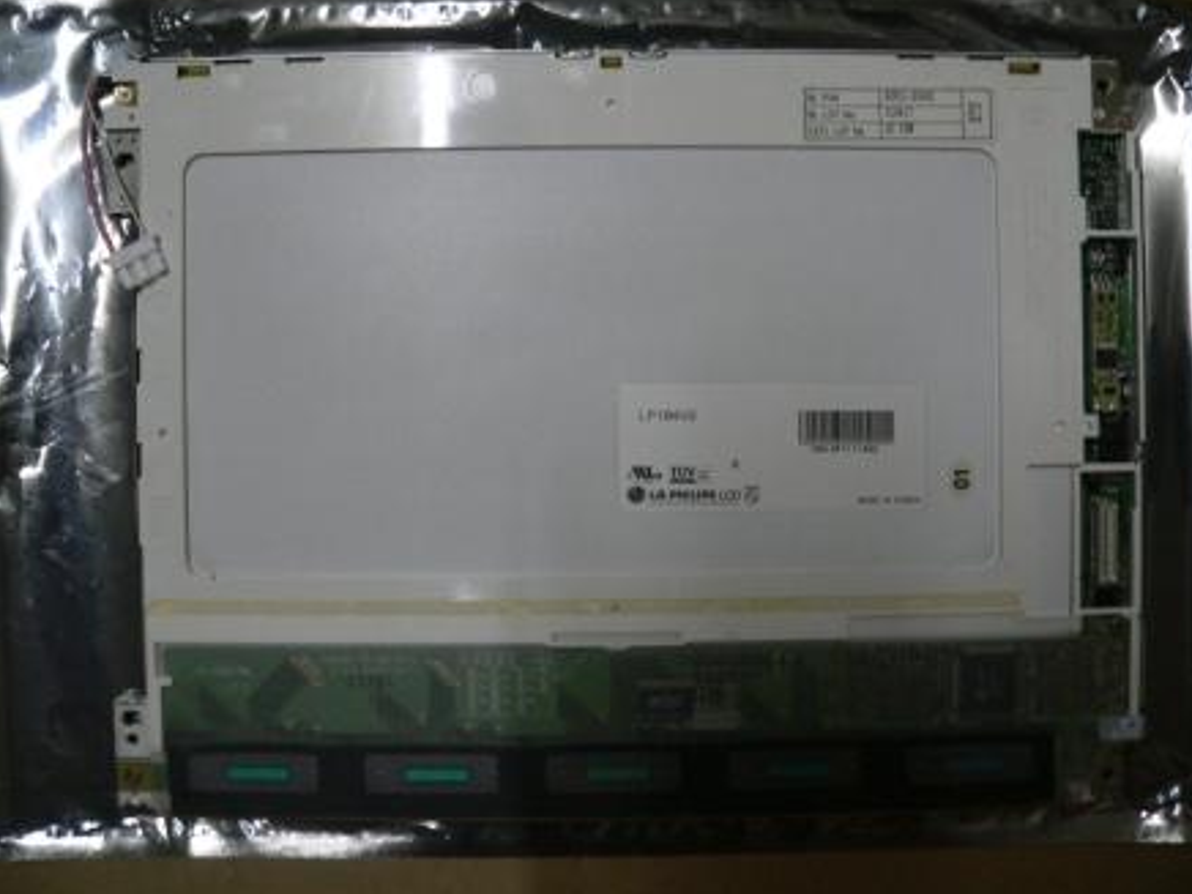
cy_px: 446
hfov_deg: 50.1
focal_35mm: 37
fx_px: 1274
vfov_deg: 38.7
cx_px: 610
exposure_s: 1/13
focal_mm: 6
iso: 200
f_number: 2.8
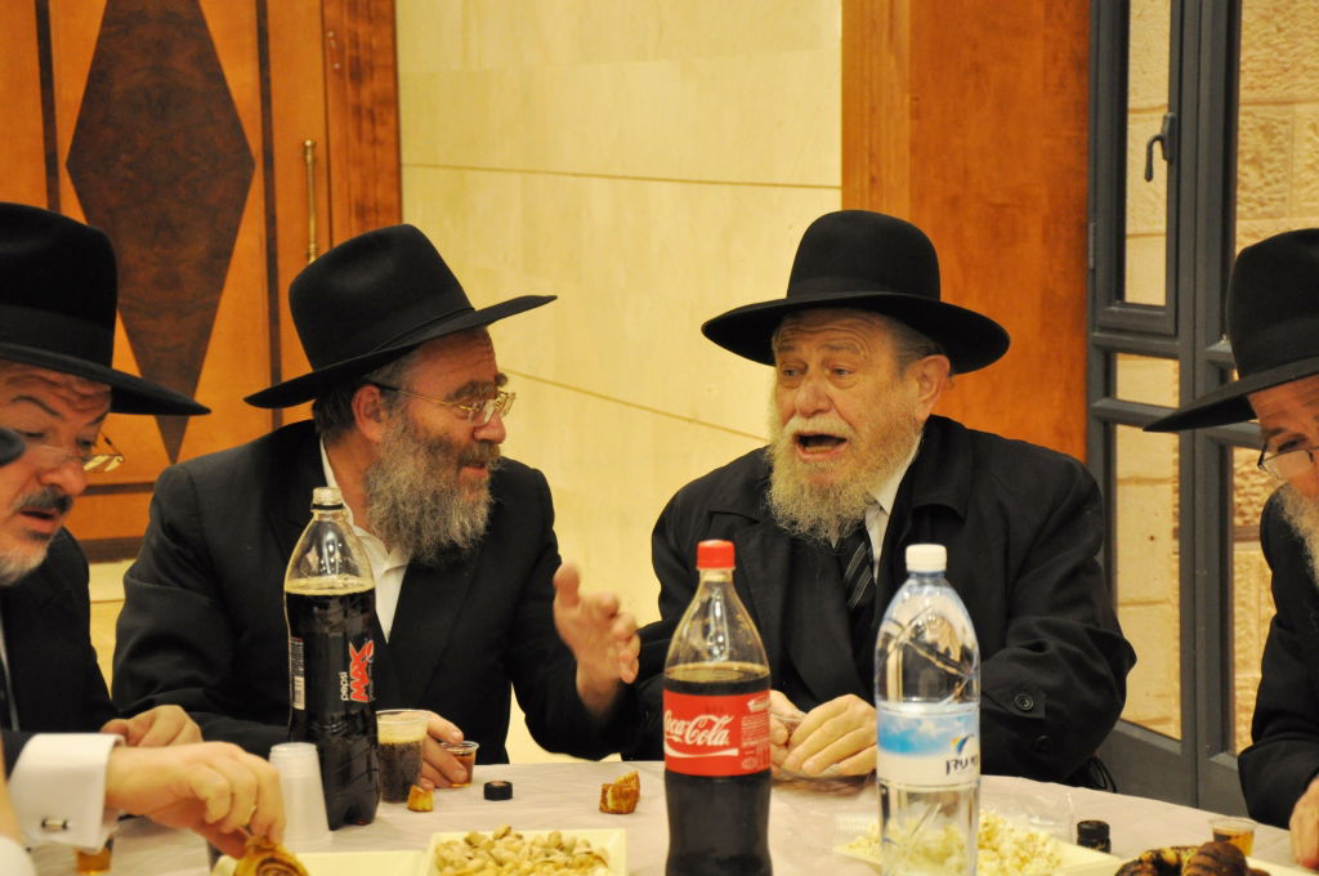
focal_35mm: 87
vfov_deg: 15.7
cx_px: 660
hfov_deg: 23.4
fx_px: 3184
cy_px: 438
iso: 1400
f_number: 5
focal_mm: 58
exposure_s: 1/60
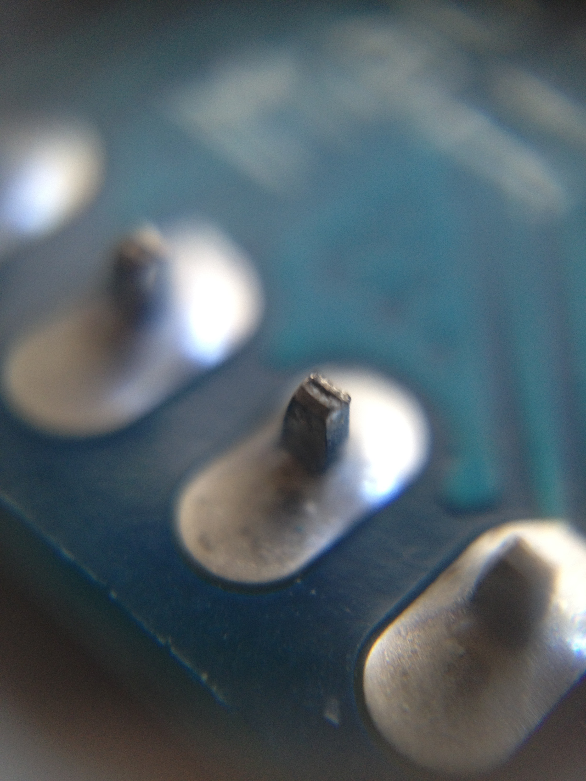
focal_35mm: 35
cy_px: 390
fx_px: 790
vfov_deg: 52.6
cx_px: 293
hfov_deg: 40.7
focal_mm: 4.28
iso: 100
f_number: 2.4
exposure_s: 1/20
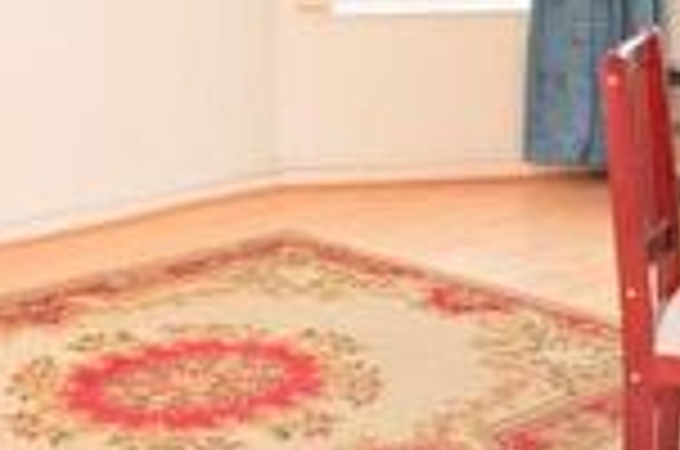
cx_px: 23
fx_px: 1511
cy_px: -140
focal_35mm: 80
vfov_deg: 16.0
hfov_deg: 24.4
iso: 200
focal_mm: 11.5
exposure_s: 1/100
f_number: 5
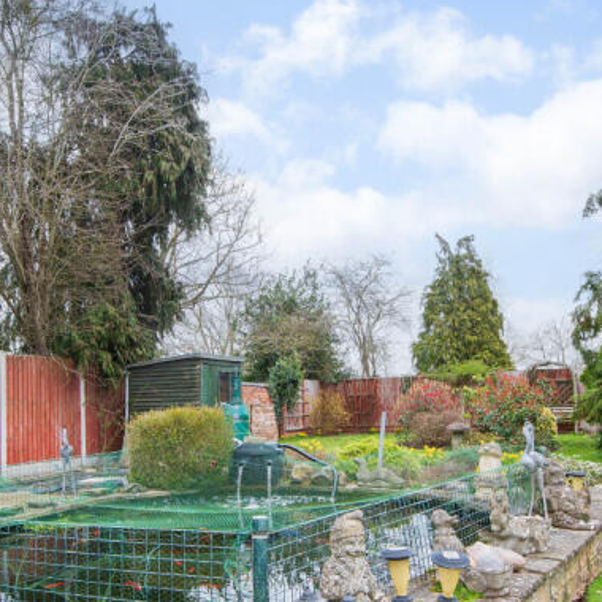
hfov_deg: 50.8
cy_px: 368
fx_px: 630
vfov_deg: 50.7
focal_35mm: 32
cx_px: 246
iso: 400
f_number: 8
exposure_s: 1/250
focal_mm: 14
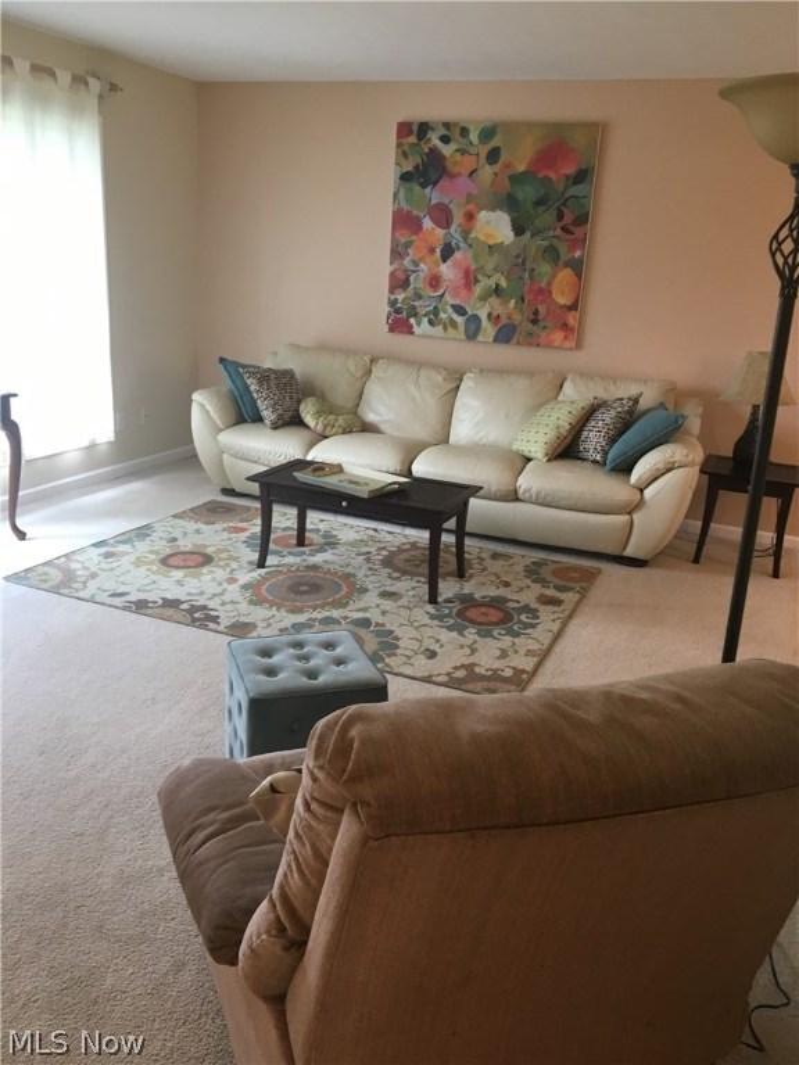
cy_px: 532
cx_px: 400
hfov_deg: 48.2
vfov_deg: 61.7
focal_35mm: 29
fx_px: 892
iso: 80
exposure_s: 1/30
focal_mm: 4.15
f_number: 2.2
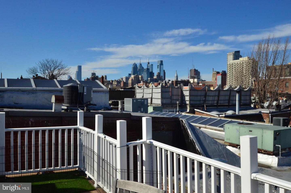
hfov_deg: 59.6
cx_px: 146
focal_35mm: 32
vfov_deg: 41.5
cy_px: 96
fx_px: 254
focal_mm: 21
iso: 640
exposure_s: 1/800
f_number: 14
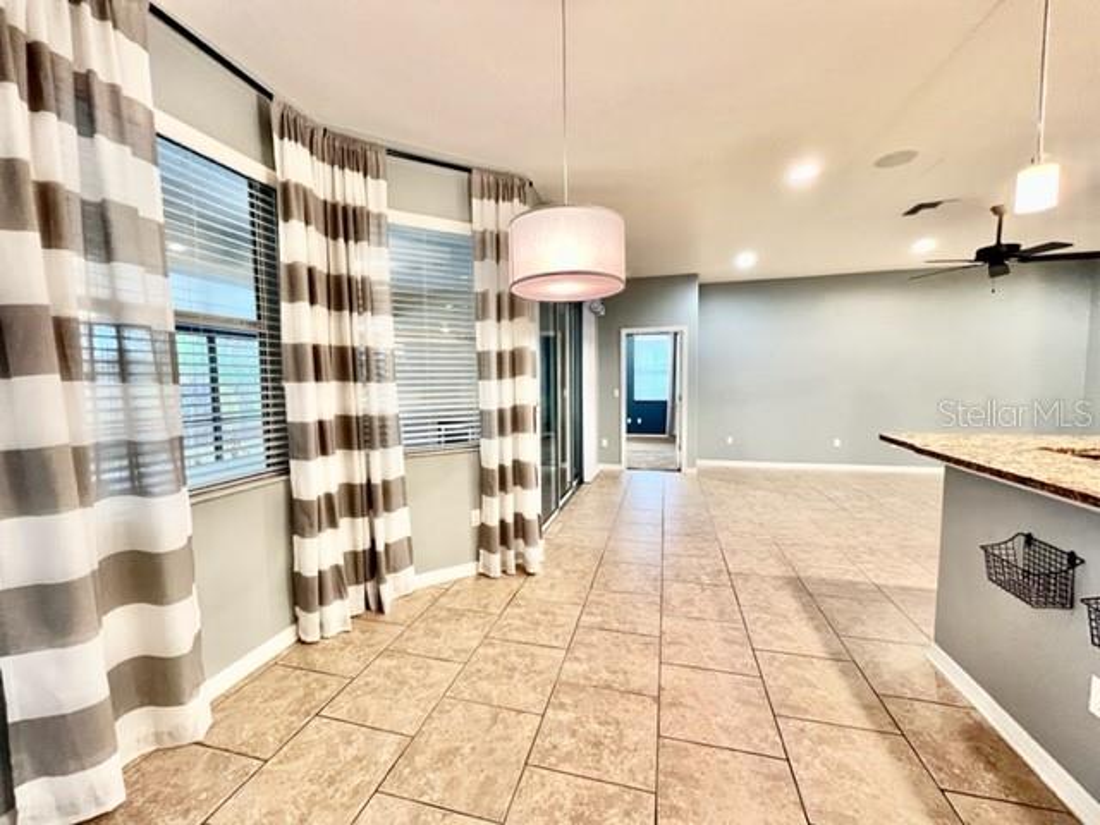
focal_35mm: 13
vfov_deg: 89.9
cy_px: 412
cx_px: 550
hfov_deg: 106.2
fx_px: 413
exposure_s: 1/60
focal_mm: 1.57
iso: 400
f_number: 1.8
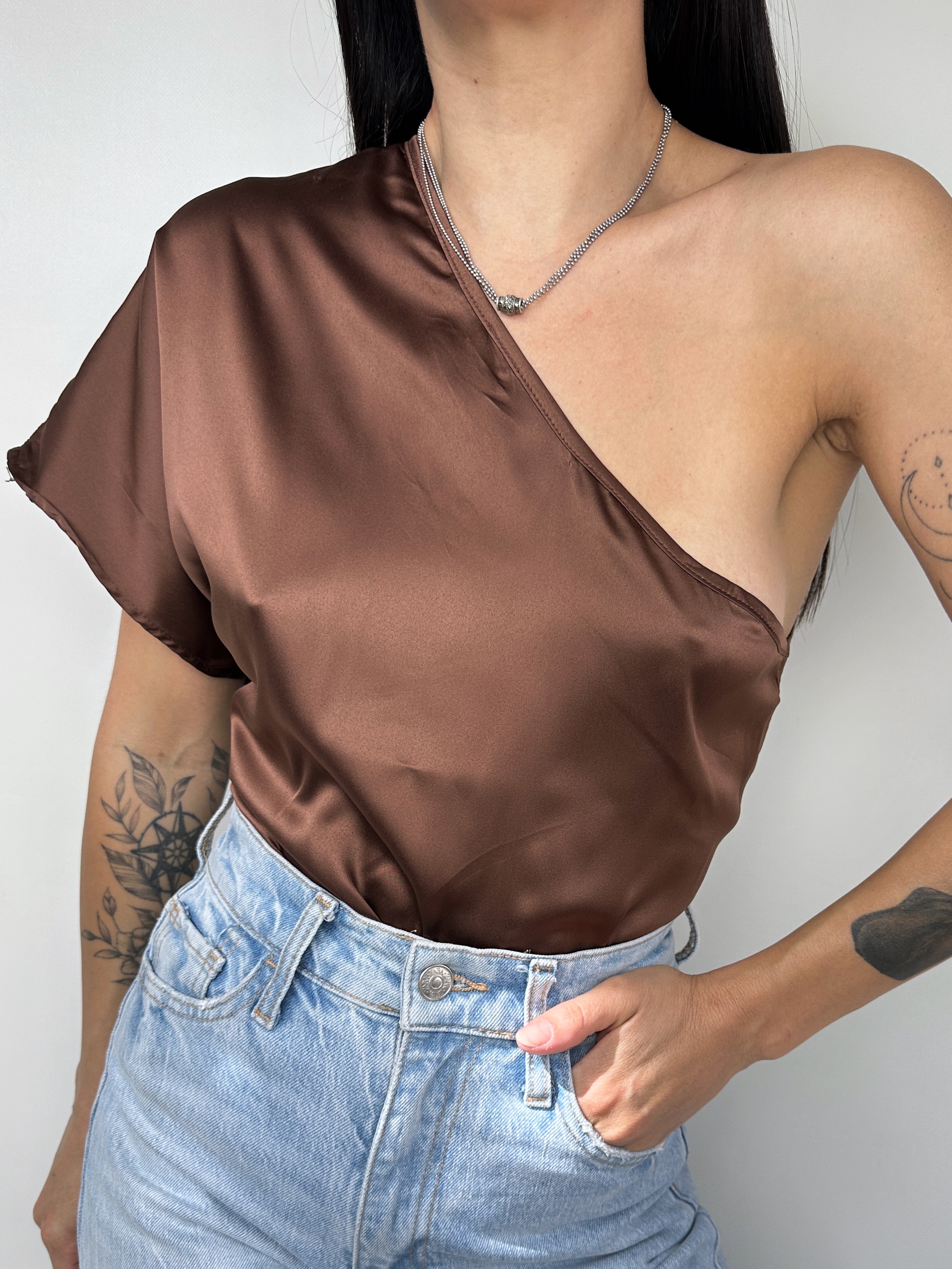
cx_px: 476
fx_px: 880
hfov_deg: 56.8
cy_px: 634
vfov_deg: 71.6
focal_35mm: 24
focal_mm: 6.86
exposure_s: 1/282
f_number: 1.78
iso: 80
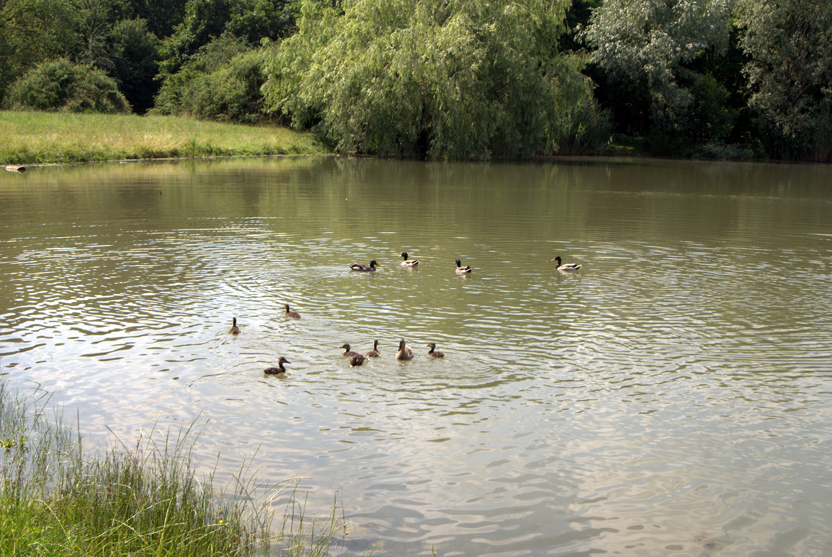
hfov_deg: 46.3
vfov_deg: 32.0
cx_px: 416
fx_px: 972
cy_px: 278
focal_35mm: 42
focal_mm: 28
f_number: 6.3
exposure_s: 1/160
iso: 100
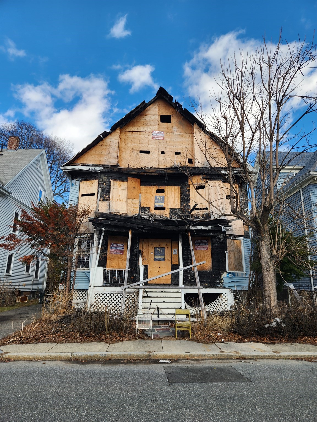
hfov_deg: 58.9
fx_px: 281
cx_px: 158
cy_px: 211
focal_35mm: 23
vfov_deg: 73.9
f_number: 1.8
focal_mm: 5.4
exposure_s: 1/861
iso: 20
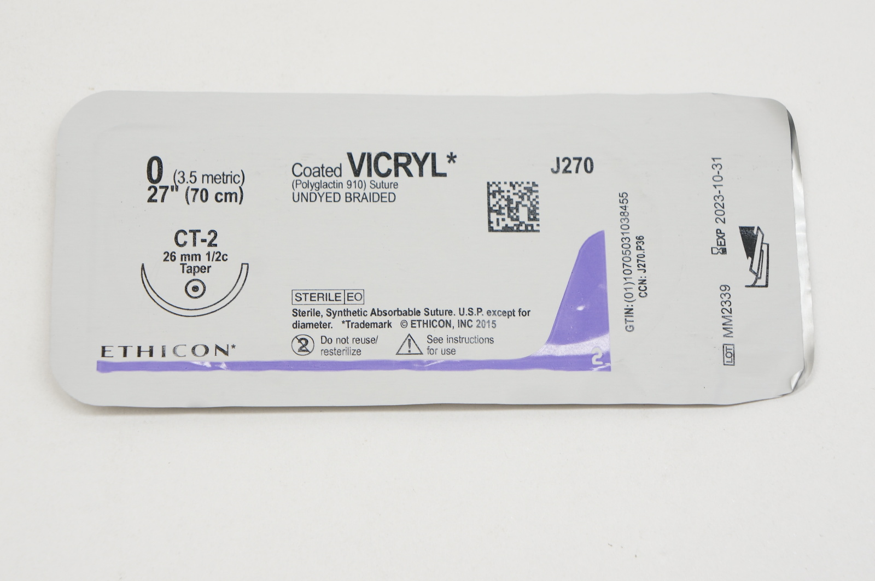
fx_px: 1857
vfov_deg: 17.8
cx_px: 438
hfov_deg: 26.5
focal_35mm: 76
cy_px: 290
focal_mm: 51
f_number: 7.1
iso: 400
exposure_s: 1/60
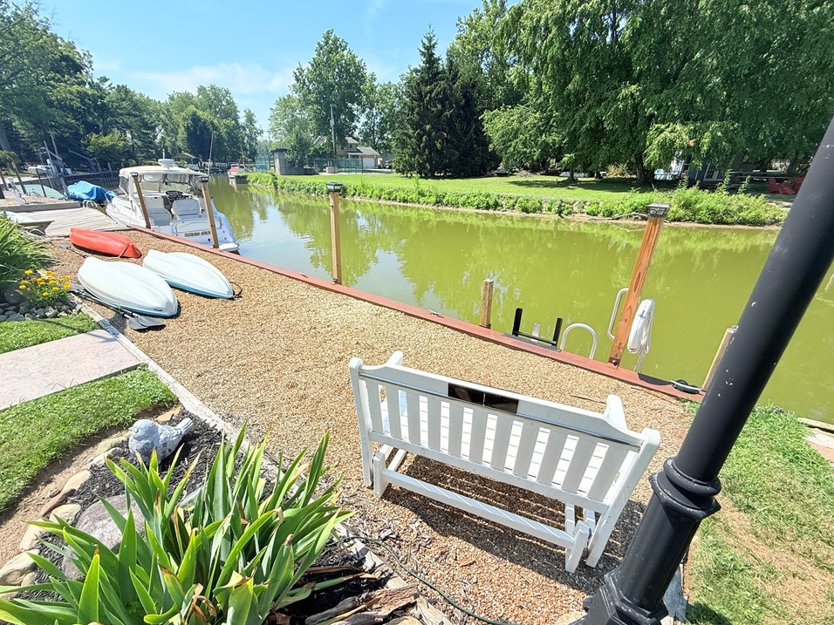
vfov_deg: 81.7
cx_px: 397
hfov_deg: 98.1
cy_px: 319
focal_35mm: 15
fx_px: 361
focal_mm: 2.22
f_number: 2.2
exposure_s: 1/2410
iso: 50
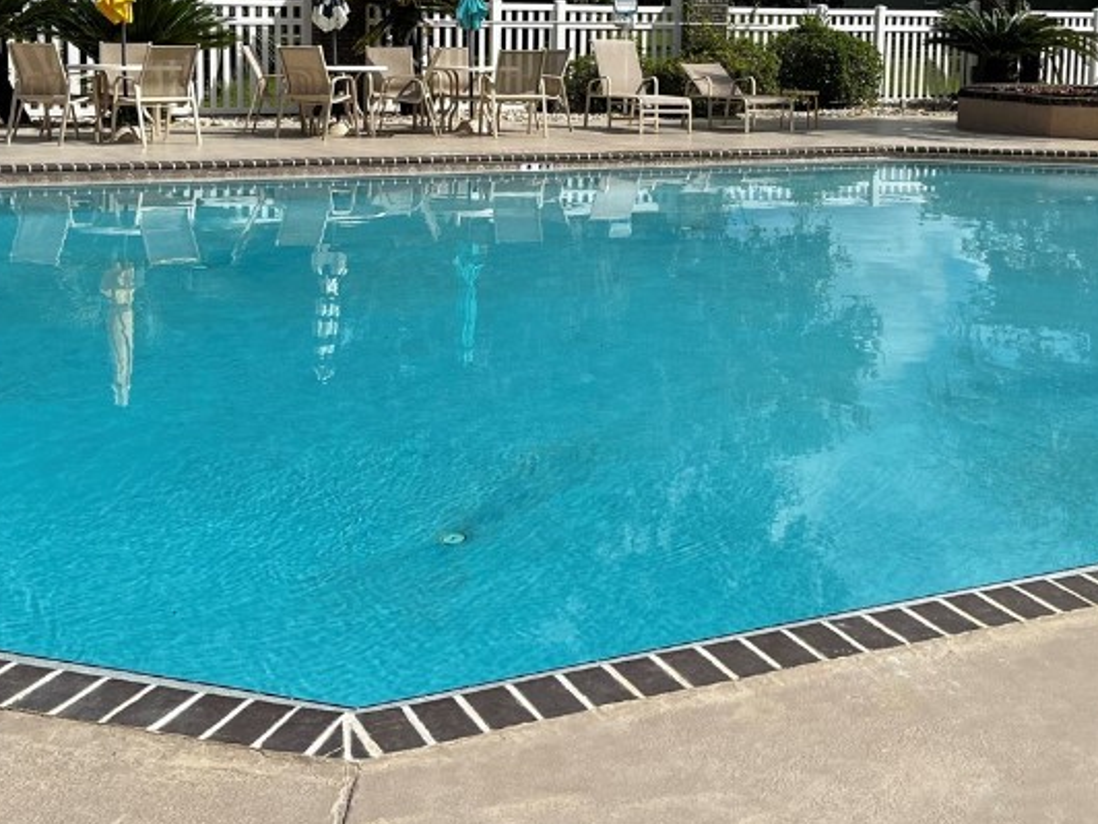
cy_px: 140
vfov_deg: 28.4
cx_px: 663
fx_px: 1586
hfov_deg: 38.0
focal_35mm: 50
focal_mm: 5.1
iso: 50
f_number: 1.6
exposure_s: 1/6173
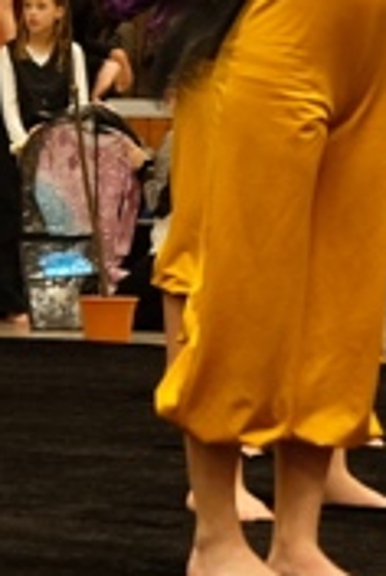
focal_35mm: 354
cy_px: -255
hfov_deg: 3.9
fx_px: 5671
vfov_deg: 5.8
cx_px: -39
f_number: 4
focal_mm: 40.7
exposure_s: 1/34
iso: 800
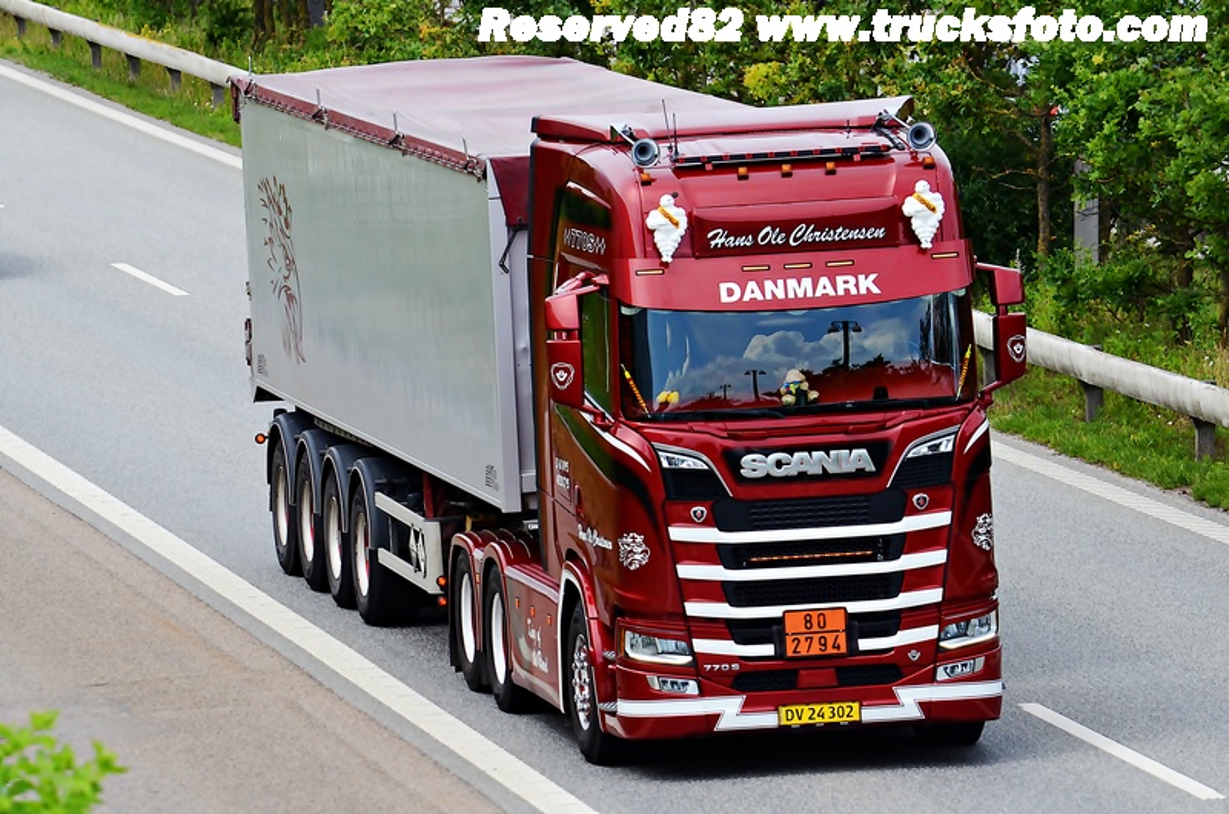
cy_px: 407
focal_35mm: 292
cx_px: 614
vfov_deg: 4.7
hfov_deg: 7.1
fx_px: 9966
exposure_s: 1/1250
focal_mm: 195
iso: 640
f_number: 7.1
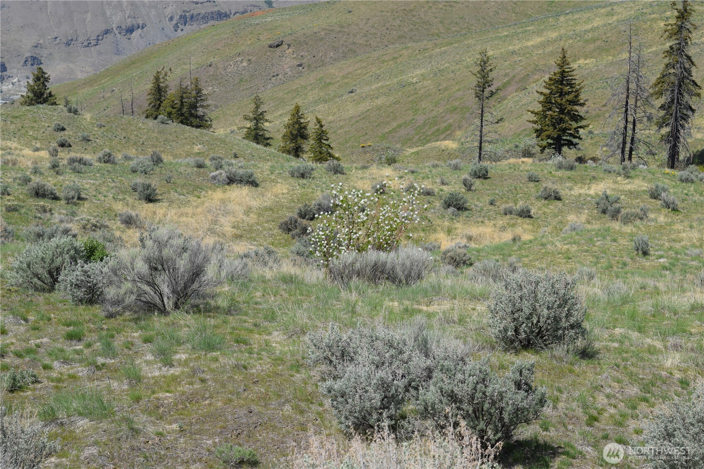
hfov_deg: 24.6
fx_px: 1613
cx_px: 352
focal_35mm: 82
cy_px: 234
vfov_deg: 16.5
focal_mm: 55
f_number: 10
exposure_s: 1/400
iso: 200
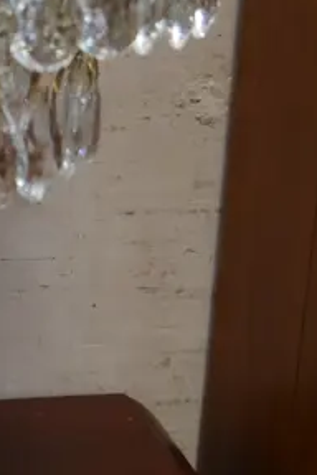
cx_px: -187
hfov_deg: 11.7
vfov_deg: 18.4
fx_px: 1466
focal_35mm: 111
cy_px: 158
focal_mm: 15
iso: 500
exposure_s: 1/60
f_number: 3.6
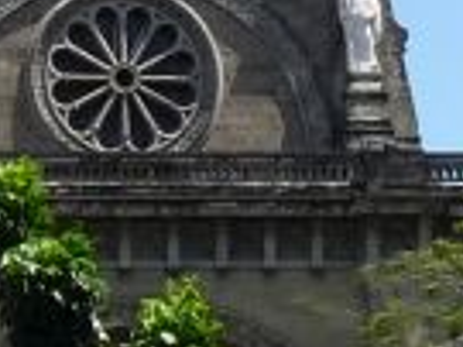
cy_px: -48
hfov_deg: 8.7
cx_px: -93
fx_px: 3007
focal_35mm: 225
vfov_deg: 6.6
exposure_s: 1/320
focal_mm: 4.8
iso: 100
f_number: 5.6
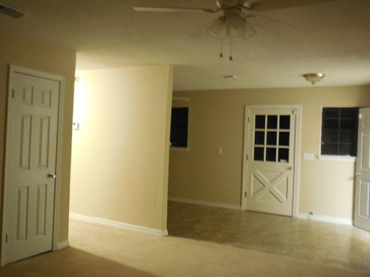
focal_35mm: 34
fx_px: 363
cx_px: 185
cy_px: 138
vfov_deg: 41.8
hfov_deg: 54.0
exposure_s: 1/5
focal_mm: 6.1
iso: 800
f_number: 3.4
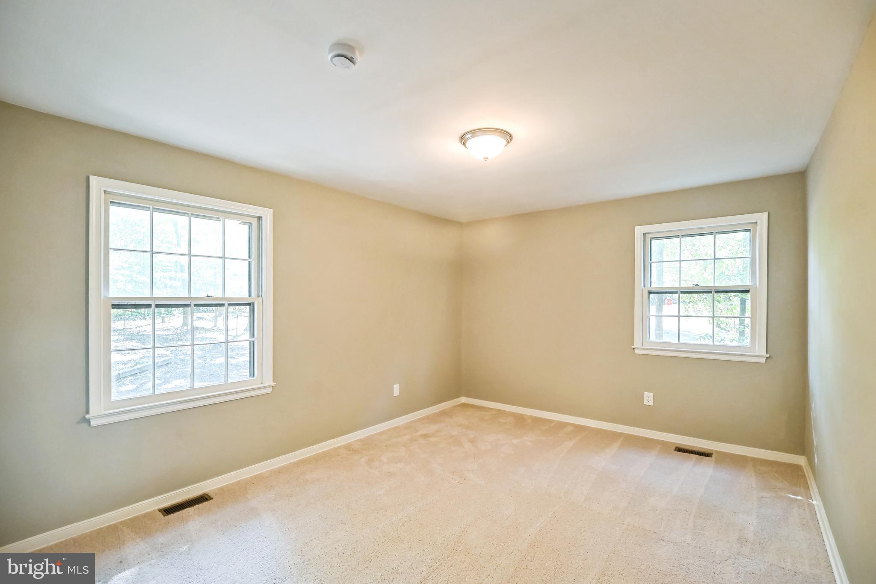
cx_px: 438
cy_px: 292
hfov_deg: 100.4
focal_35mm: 15
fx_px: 365
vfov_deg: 77.3
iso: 2000
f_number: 6.3
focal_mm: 15
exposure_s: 1/60
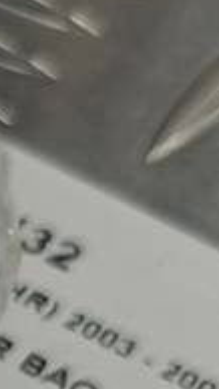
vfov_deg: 13.0
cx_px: -538
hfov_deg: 6.7
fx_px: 1602
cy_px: 620
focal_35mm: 155
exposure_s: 1/100
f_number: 1.6
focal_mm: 4.11
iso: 100
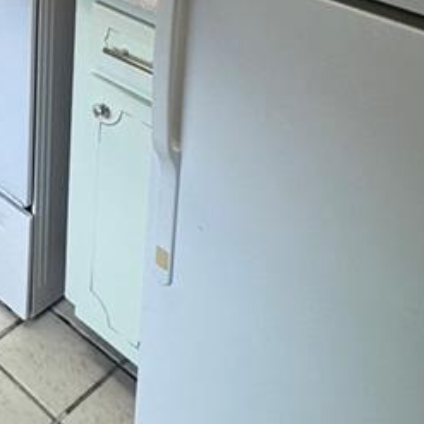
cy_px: -221
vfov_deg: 22.9
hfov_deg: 24.5
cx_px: -142
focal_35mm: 60
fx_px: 831
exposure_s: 1/120
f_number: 2.2
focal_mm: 2.22
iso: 160
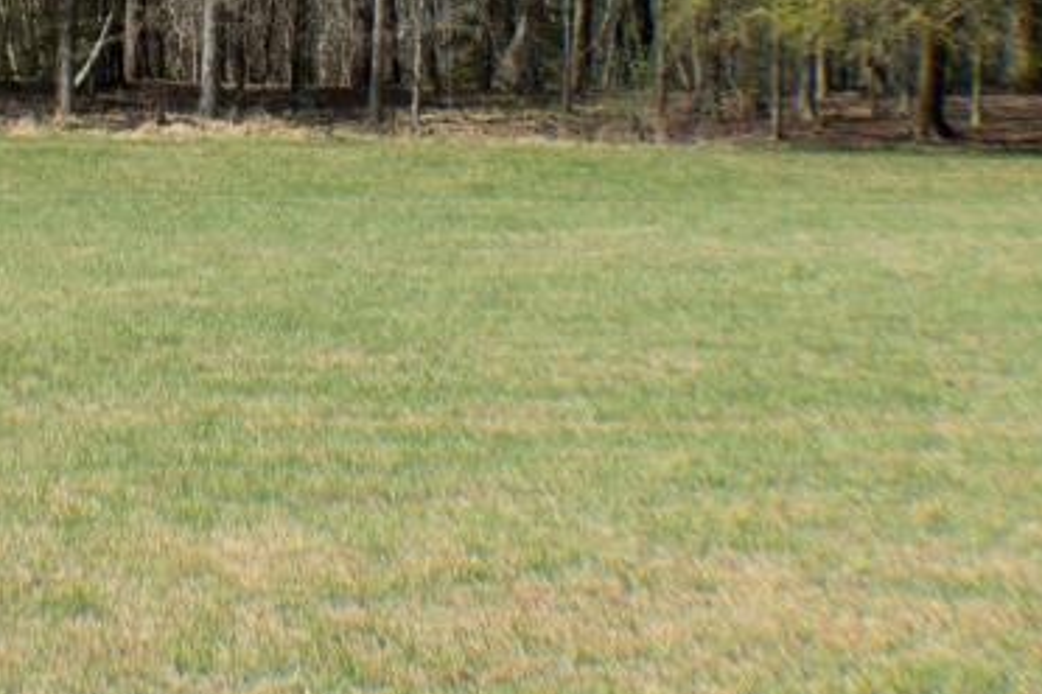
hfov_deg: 12.4
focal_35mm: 165
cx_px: 154
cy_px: -99
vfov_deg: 8.2
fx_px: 4775
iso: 400
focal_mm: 40
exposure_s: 1/320
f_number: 11
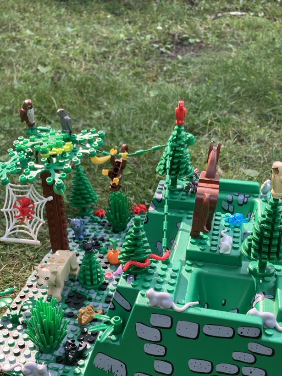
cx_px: 137
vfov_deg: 44.5
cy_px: 273
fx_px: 445
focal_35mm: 41
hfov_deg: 35.1
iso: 20
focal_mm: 3.99
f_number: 1.8
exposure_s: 1/154
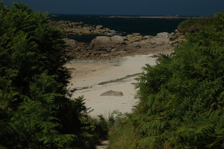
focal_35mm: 84
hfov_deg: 24.2
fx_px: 522
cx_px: 112
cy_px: 74
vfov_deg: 16.2
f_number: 10
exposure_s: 1/200
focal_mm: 56
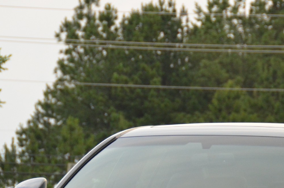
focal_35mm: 453
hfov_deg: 4.6
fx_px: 3567
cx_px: 205
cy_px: 235
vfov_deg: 3.0
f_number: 5.3
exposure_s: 1/500
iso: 1600
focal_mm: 120
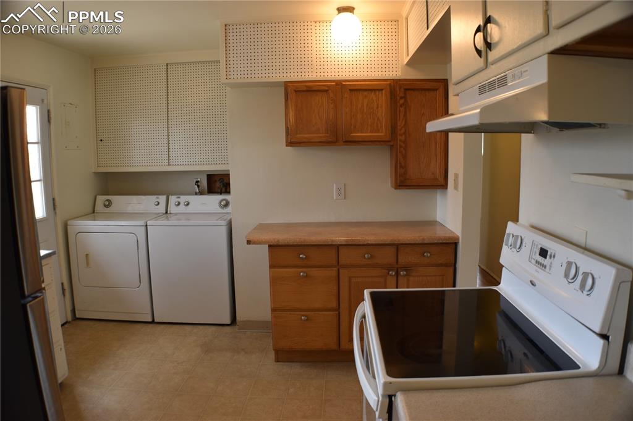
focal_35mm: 34
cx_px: 316
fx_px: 606
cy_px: 210
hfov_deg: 55.1
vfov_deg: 38.3
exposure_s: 1/100
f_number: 5
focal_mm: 23
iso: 400
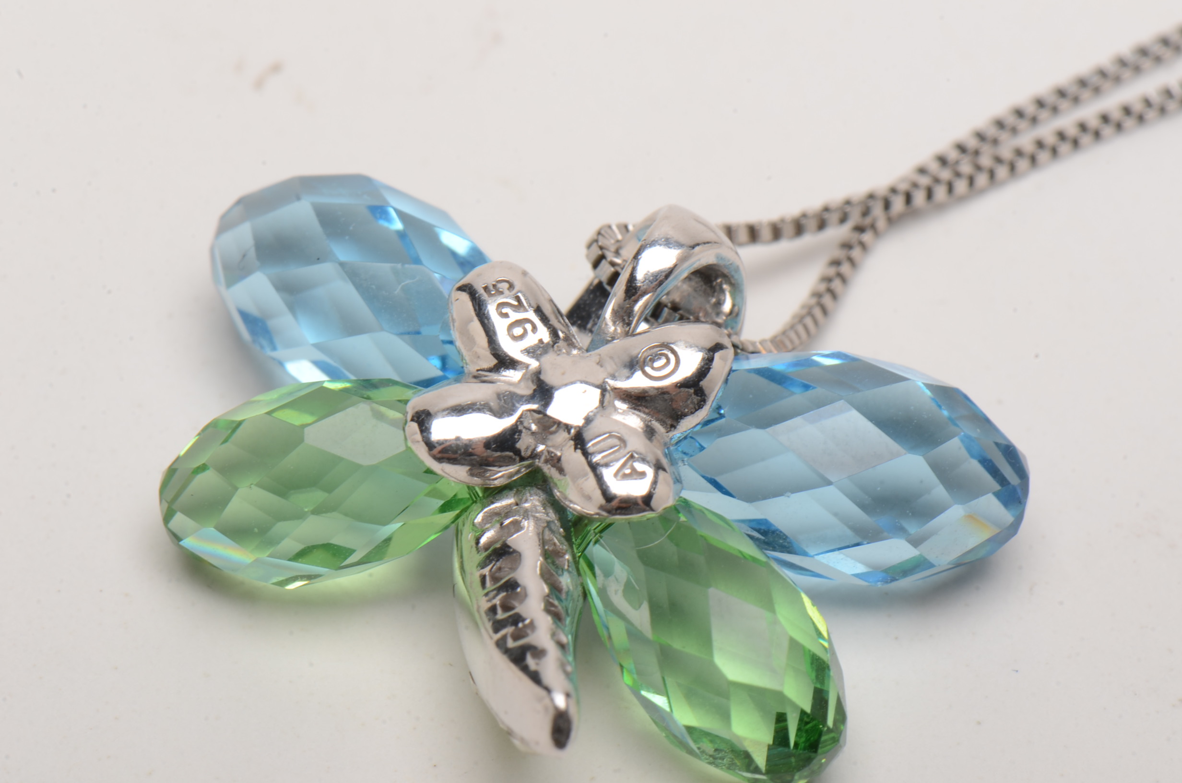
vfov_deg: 10.7
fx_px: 4178
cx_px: 591
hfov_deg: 16.1
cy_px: 392
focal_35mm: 128
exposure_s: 1/160
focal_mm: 85
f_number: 25
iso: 100
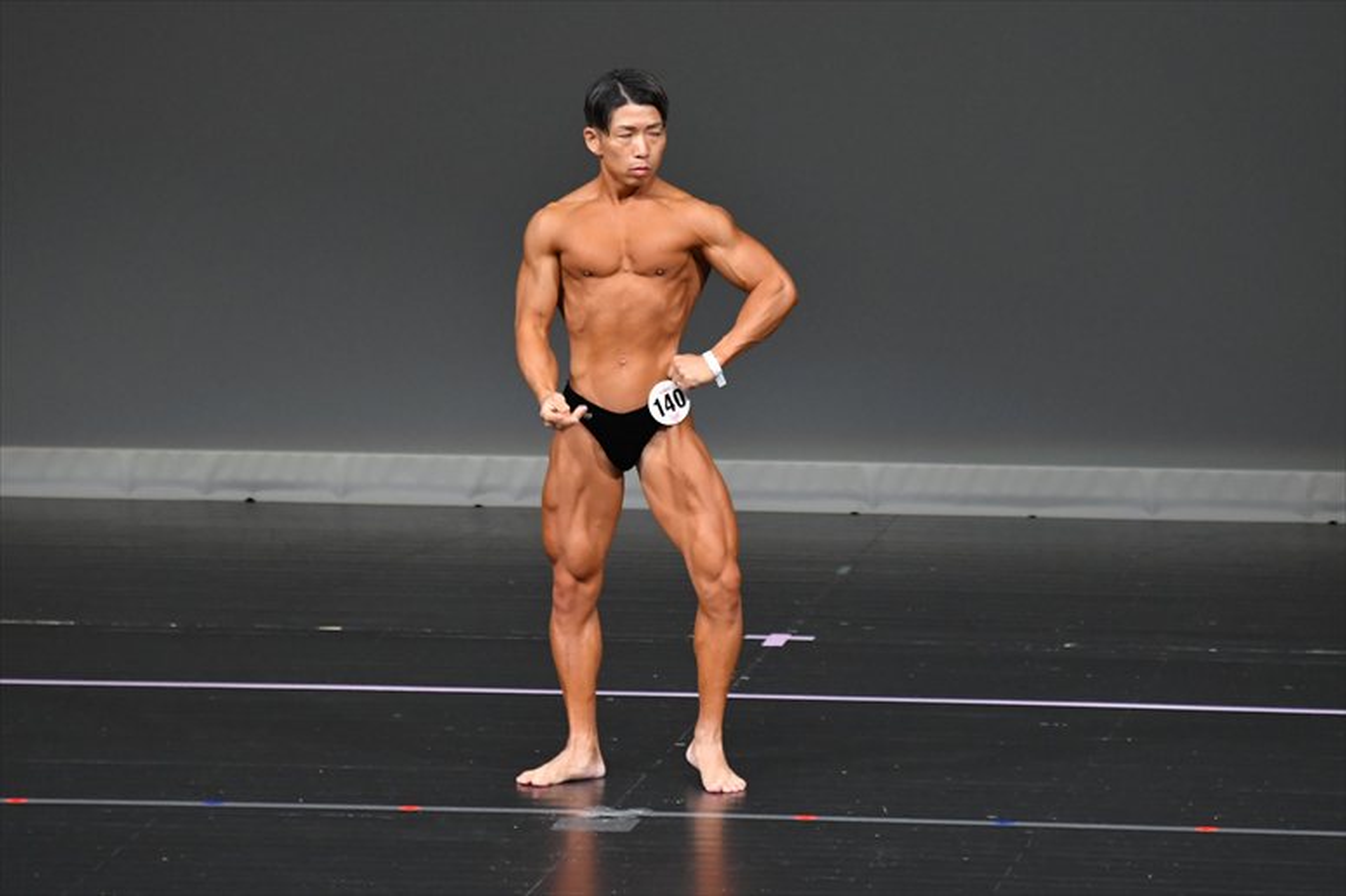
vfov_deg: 4.0
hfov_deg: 6.0
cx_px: 673
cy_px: 448
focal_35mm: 345
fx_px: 12893
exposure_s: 1/400
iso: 4000
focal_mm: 230
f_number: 5.6
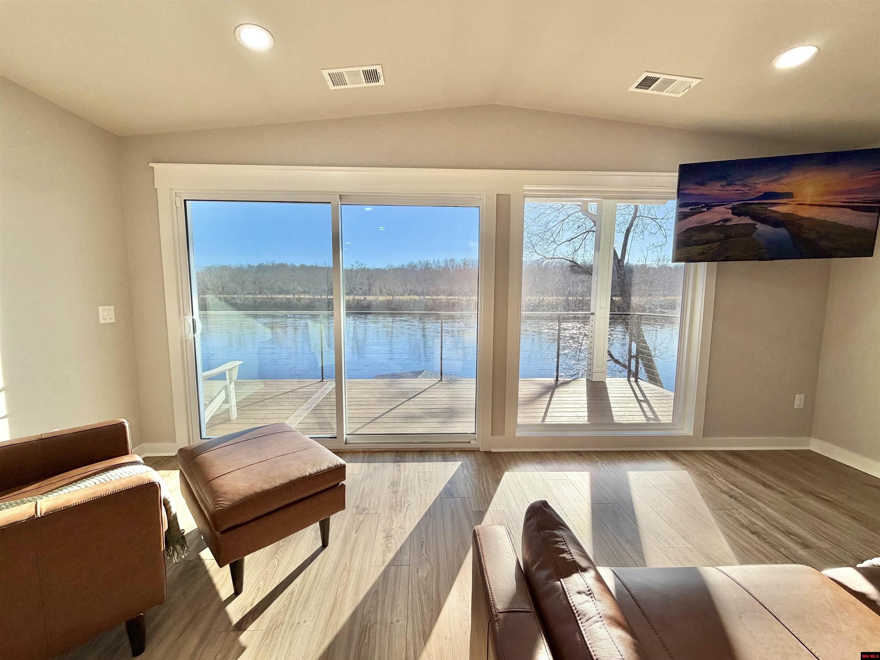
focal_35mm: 14
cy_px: 330
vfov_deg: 85.7
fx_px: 356
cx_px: 440
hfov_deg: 102.1
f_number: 2.2
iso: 64
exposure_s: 1/472
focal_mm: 2.22
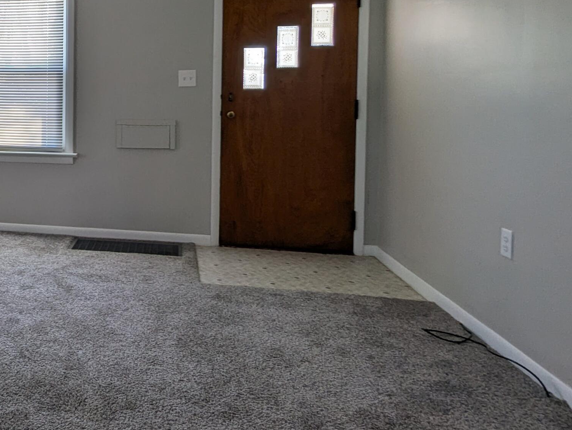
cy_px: 116
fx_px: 529
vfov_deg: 43.1
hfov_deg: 50.4
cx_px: 58
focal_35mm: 32
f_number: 2.2
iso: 57
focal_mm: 2.35
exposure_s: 1/90.1
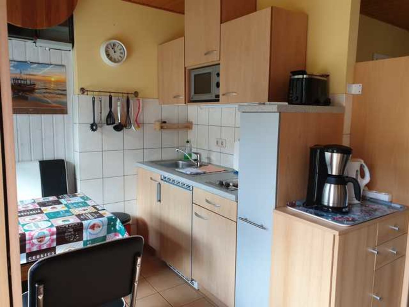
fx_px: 307
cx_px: 204
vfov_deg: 53.1
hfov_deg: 67.3
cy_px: 154
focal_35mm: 26
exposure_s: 1/50
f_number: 2.4
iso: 200
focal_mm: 4.3
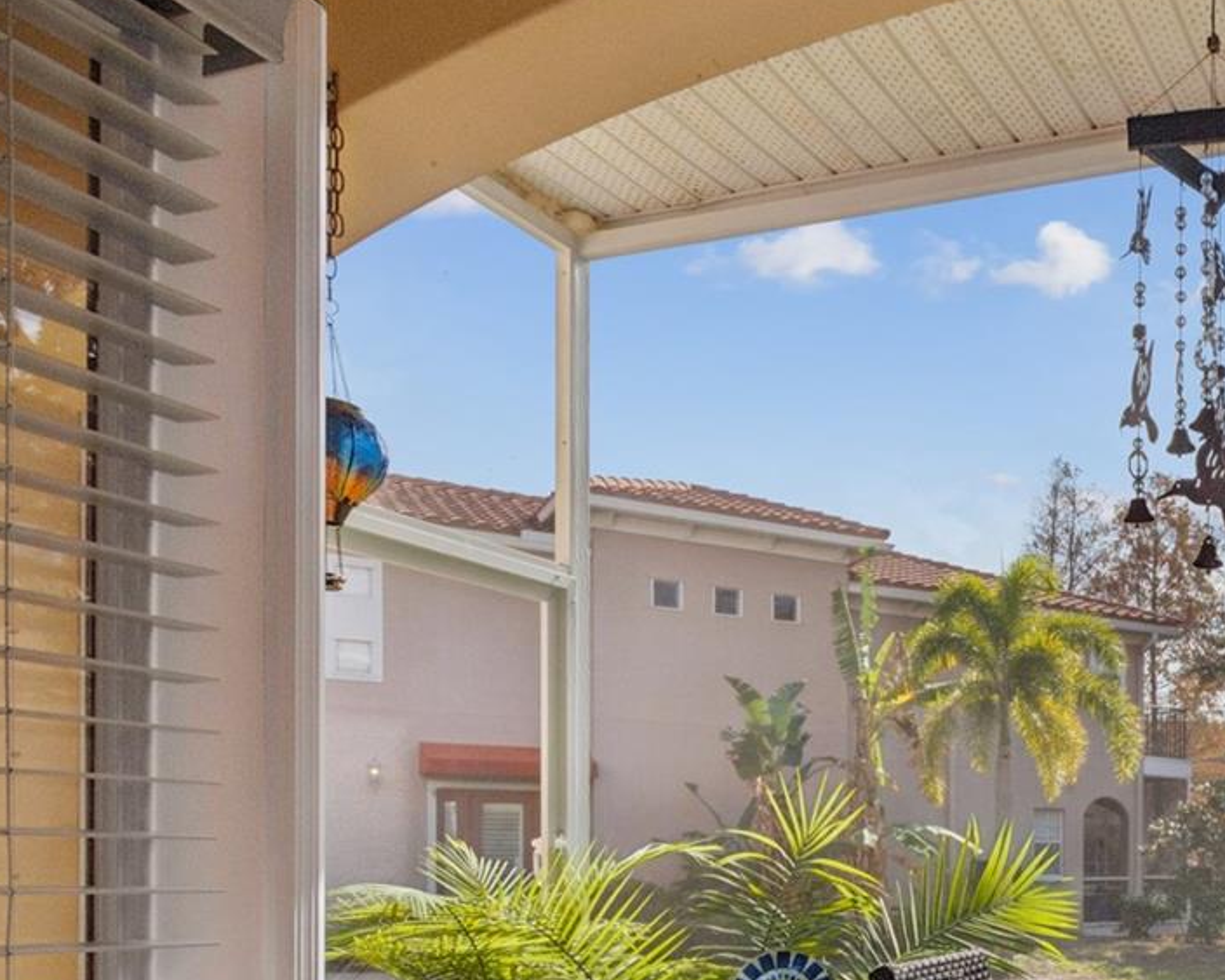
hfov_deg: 48.5
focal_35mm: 32
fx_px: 1160
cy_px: 822
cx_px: 1147
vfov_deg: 43.1
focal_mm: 10
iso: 100
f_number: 7.1
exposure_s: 1/1250
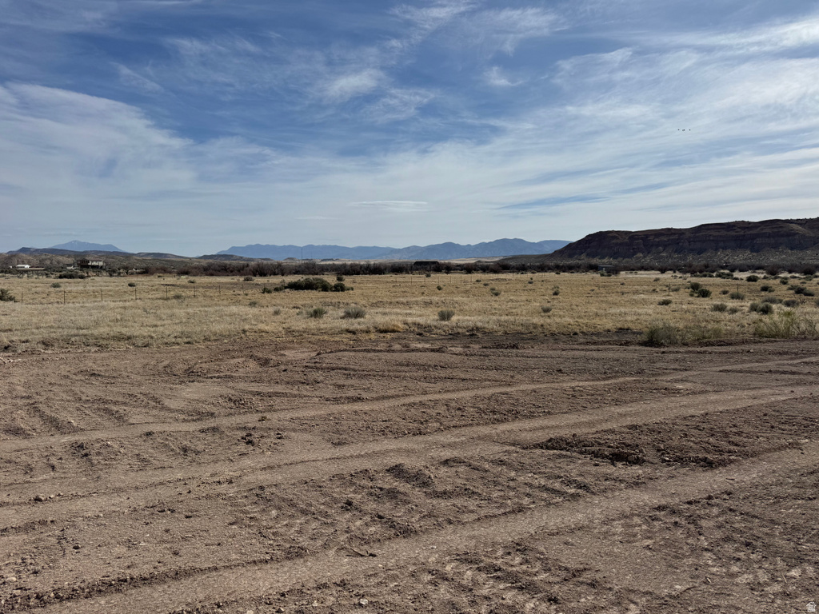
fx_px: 568
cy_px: 307
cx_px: 410
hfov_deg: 71.6
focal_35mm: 24
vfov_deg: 56.8
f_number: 1.78
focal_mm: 6.76
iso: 80
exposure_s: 1/12346
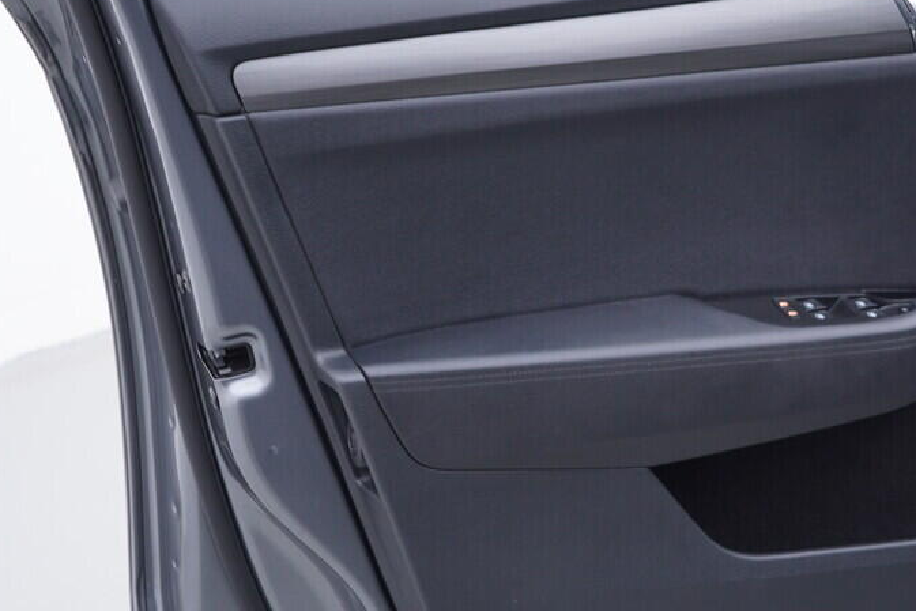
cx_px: 811
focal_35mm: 77
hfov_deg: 25.5
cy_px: 295
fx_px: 1960
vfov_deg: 17.7
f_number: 3.2
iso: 125
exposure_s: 1/50
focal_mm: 24
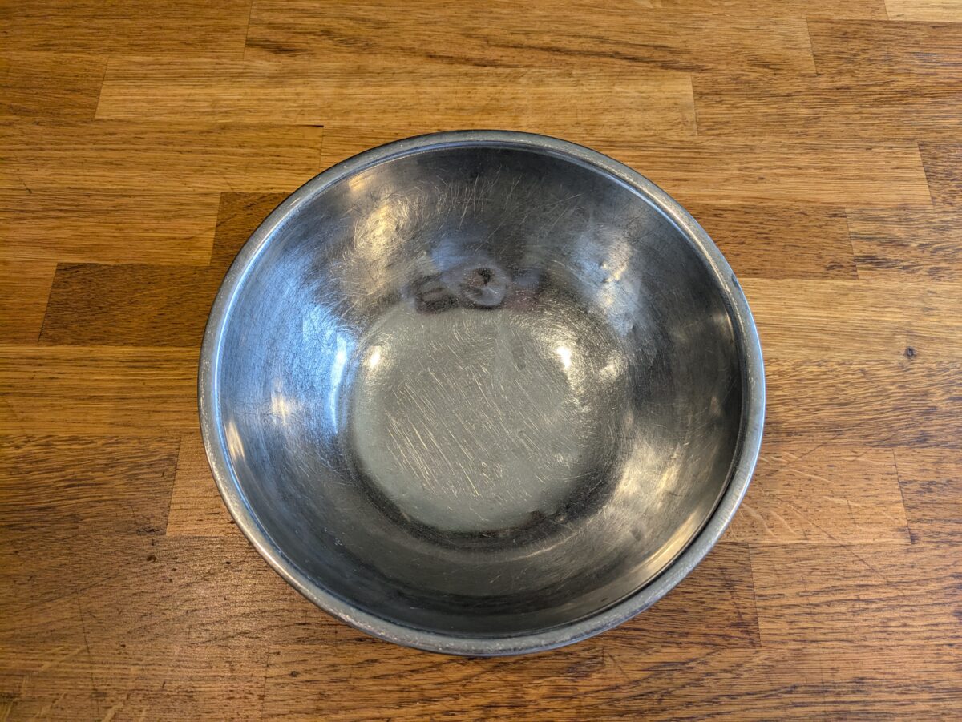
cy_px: 361
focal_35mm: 25
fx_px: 695
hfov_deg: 69.4
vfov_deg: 54.9
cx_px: 481
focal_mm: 5.43
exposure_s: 1/100
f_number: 1.89
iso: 95
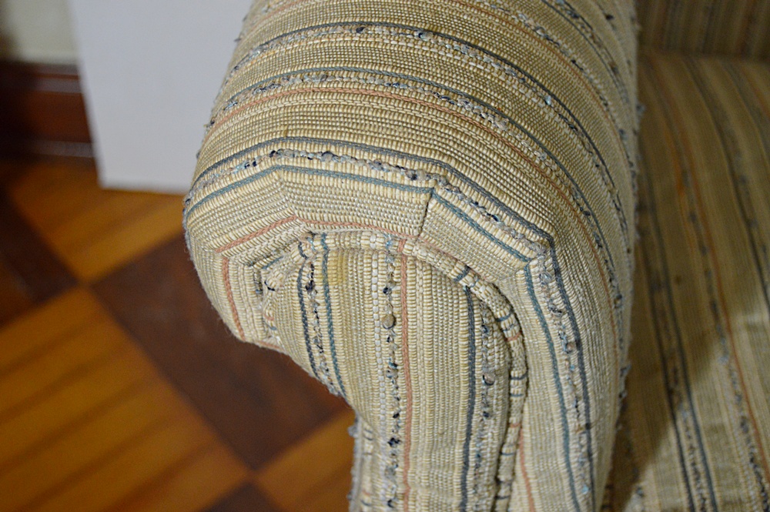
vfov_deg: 28.0
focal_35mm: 48
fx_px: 1026
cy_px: 256
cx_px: 385
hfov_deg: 41.1
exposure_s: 1/60
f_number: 4.5
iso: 1250
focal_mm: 32
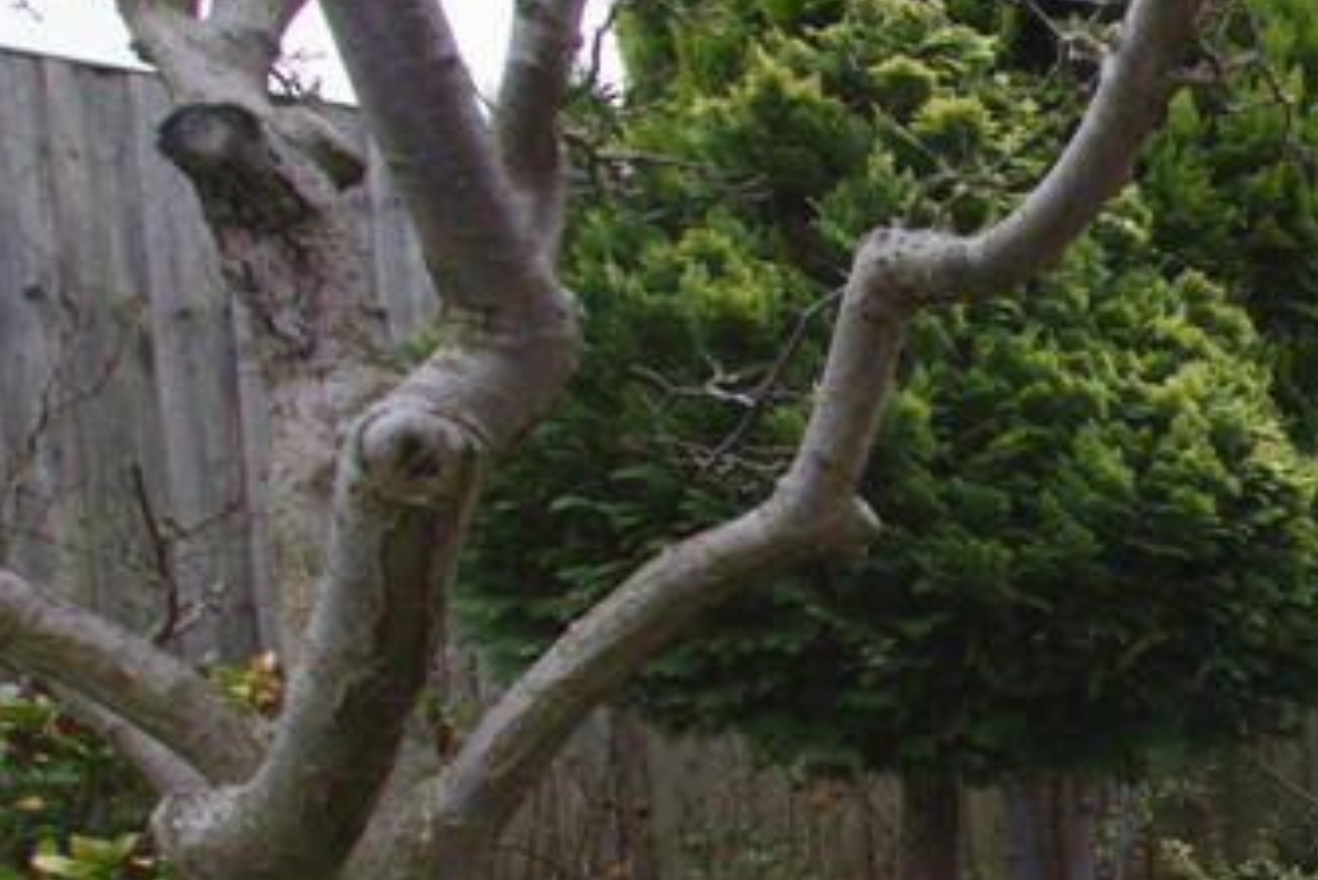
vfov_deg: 28.0
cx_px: 1973
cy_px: 819
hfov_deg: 28.3
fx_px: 1685
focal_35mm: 46
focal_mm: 10
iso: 400
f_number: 9
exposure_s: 1/30
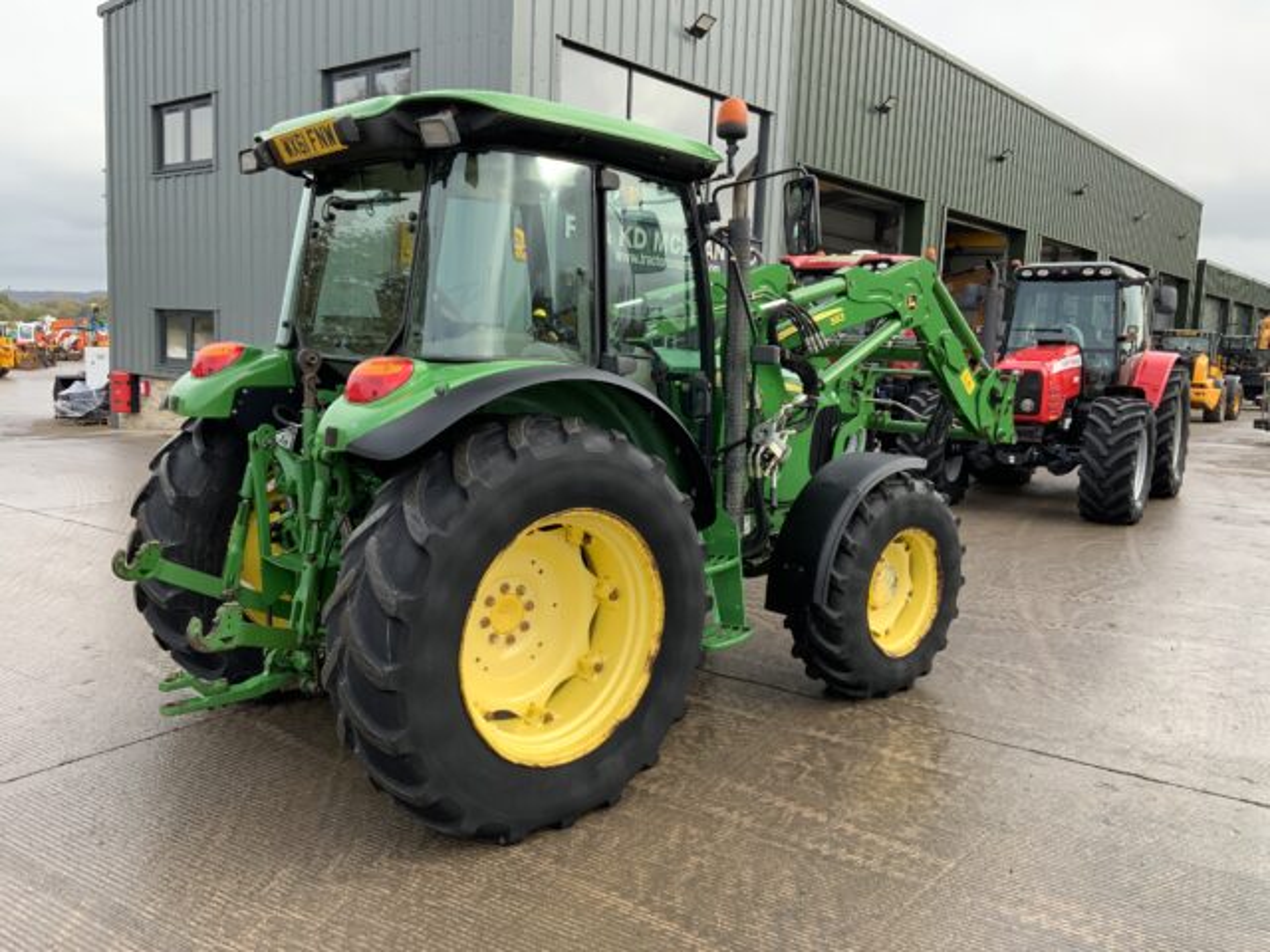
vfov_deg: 48.2
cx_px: 635
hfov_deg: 61.7
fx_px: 1064
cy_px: 476
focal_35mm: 29
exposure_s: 1/307
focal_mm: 3
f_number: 1.8
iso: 16
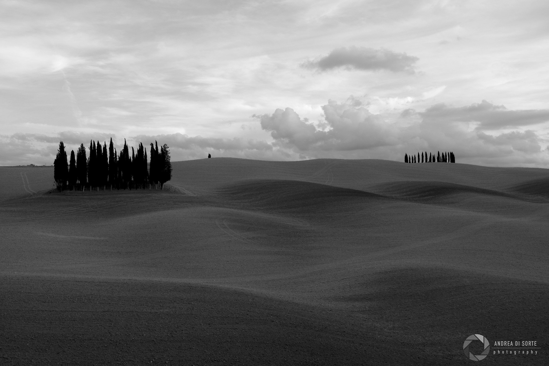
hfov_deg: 41.9
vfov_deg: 28.6
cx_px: 274
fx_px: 717
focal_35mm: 47
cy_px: 183
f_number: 8
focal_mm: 31
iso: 200
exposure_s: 1/125
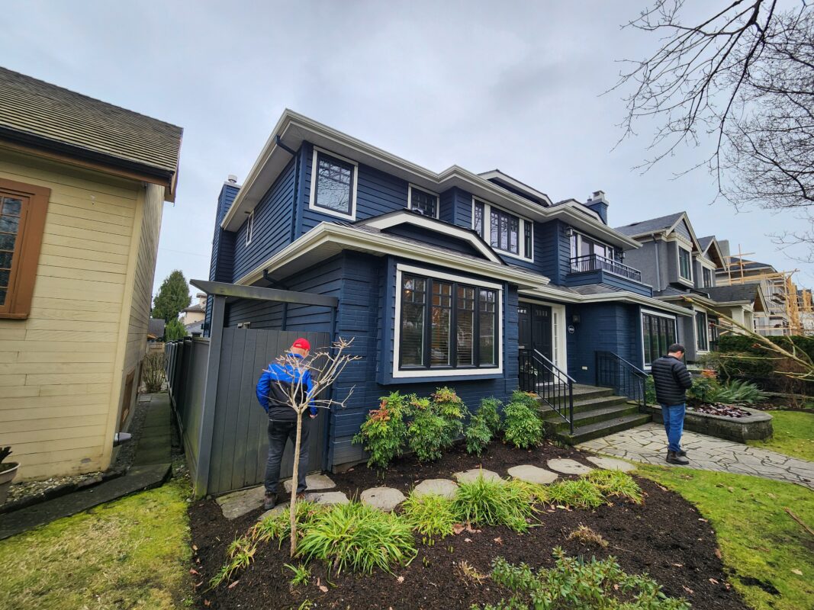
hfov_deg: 106.2
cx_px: 407
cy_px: 305
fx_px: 306
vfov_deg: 89.9
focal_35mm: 13
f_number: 2.2
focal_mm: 2.2
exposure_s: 1/325
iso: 50
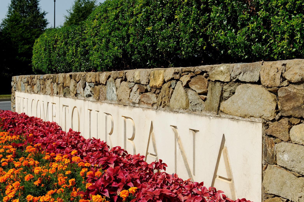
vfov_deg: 21.5
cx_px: 121
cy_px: 132
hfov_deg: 31.8
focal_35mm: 63
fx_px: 532
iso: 250
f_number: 16
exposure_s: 1/250
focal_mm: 48
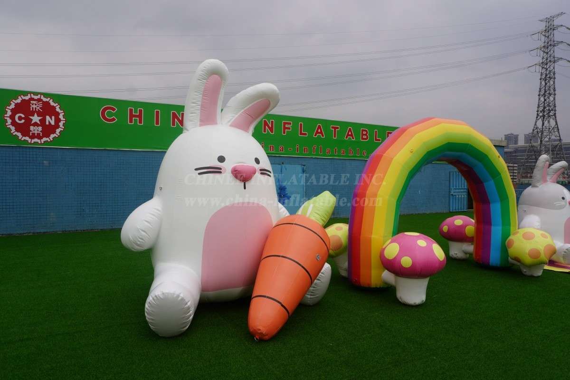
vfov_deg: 53.1
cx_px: 285
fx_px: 380
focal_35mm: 24
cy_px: 190
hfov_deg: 73.7
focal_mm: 16
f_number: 10
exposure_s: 1/200
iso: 100
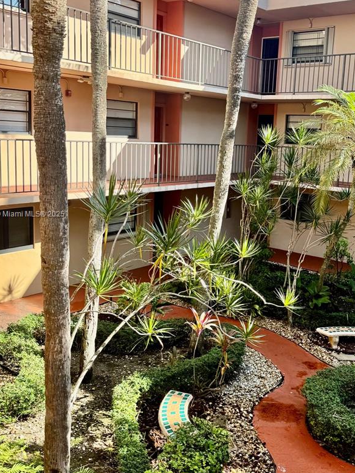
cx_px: 227
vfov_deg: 50.1
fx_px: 506
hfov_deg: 38.4
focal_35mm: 37
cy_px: 215
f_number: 1.78
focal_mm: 6.76
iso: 80
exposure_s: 1/633
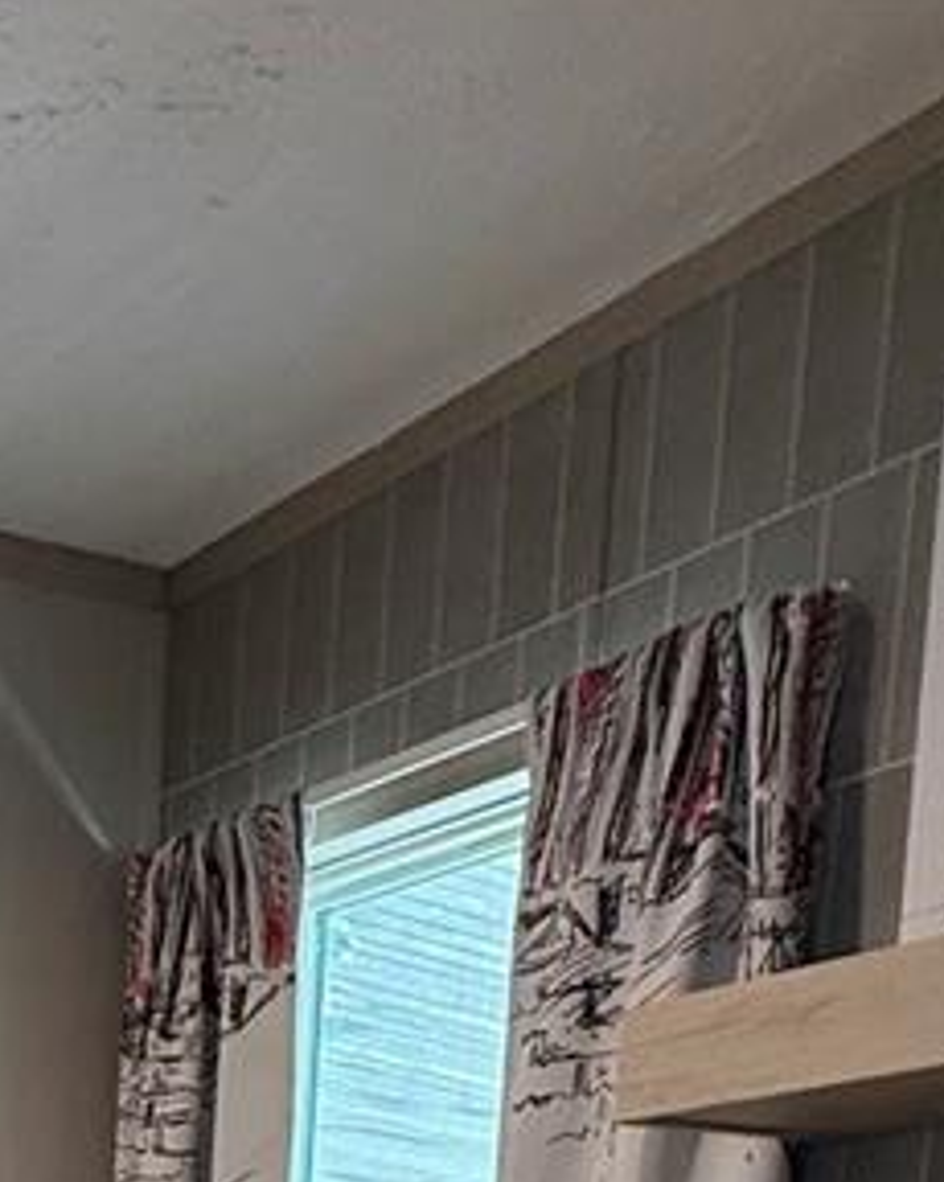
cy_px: 1822
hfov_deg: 22.1
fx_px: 1993
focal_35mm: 57
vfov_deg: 24.6
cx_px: -464
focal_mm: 2.22
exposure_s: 1/120
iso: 400
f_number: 2.2
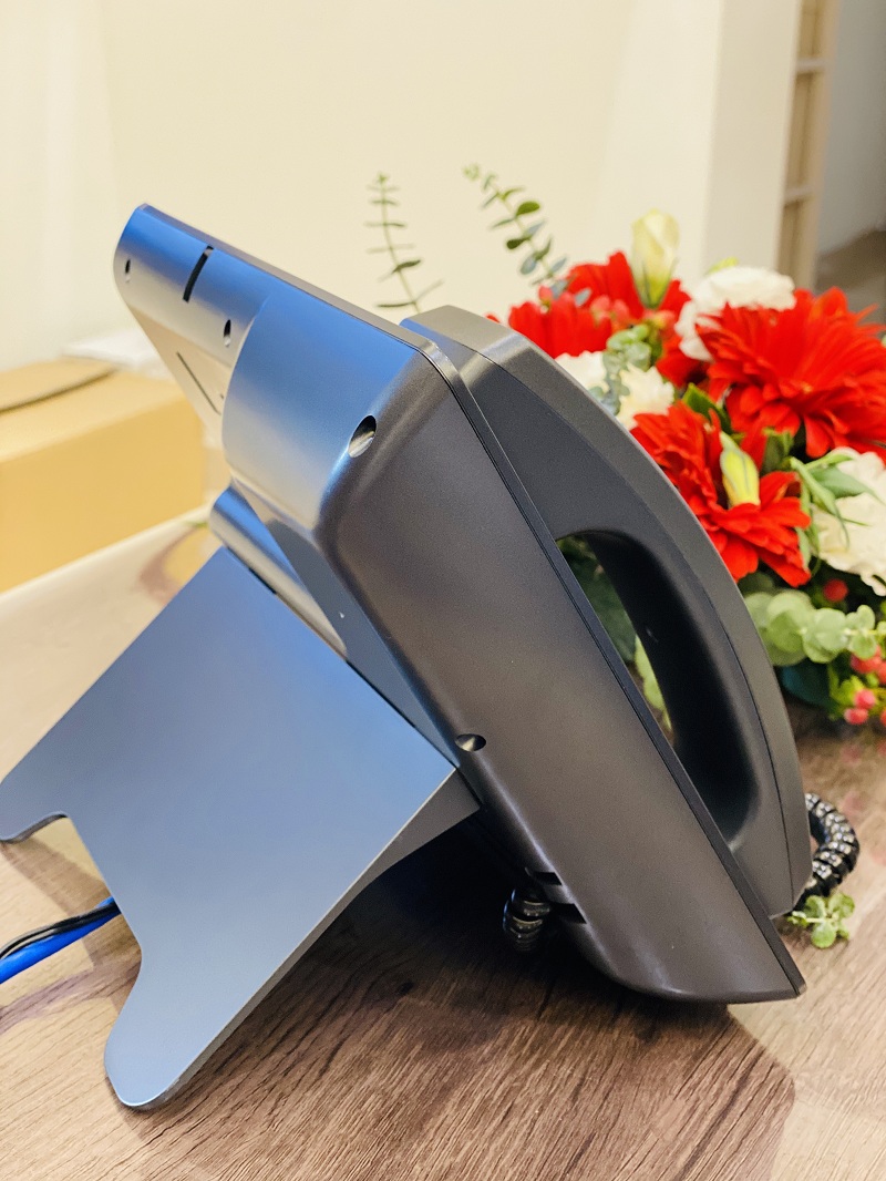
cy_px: 590
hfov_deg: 28.0
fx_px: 1774
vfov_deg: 36.8
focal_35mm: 52
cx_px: 443
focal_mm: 6
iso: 160
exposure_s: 1/36
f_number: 2
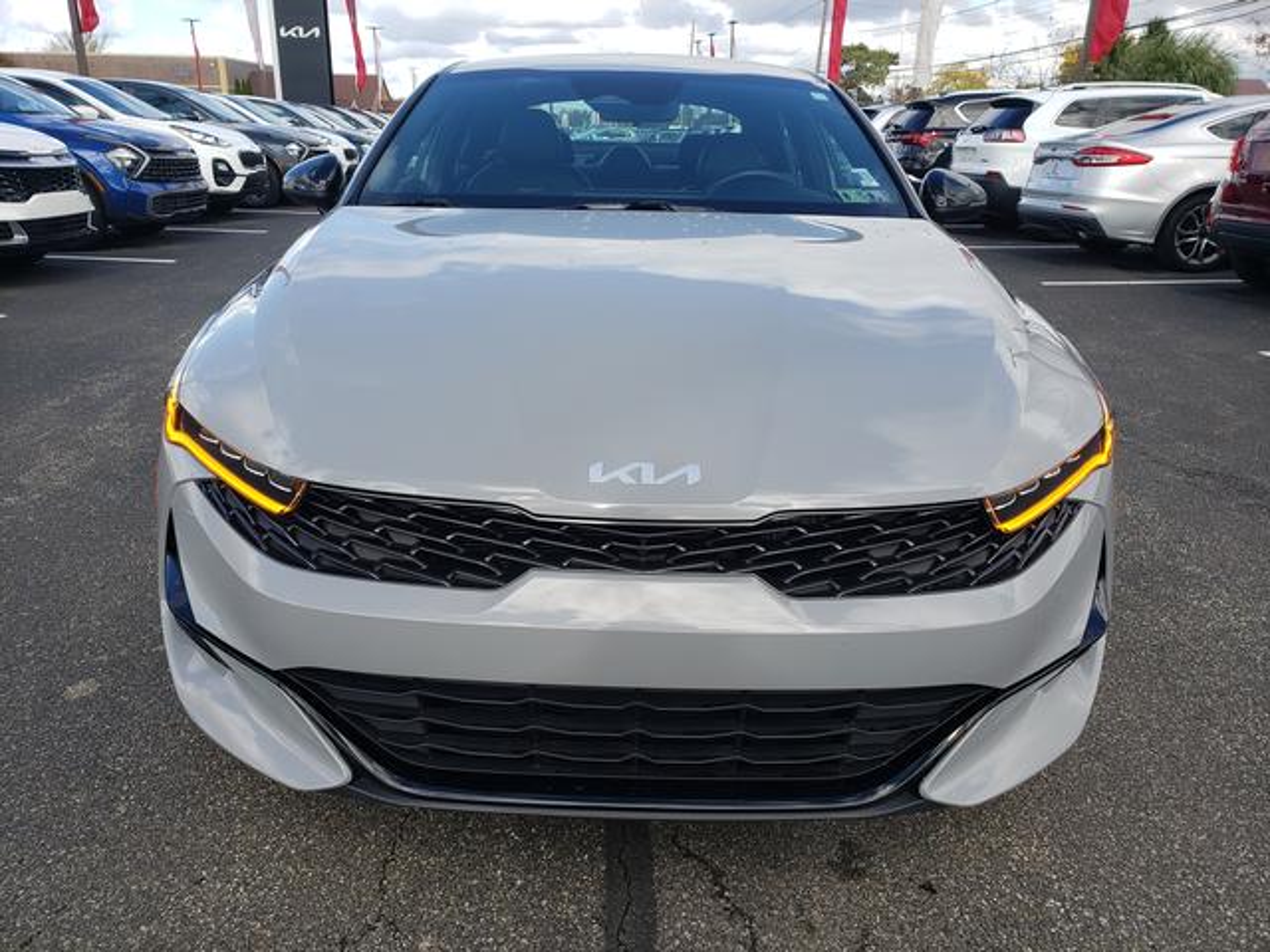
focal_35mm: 26
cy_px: 476
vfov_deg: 53.1
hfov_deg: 67.3
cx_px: 635
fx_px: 954
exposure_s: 1/681
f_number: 2.4
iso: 50
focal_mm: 4.3
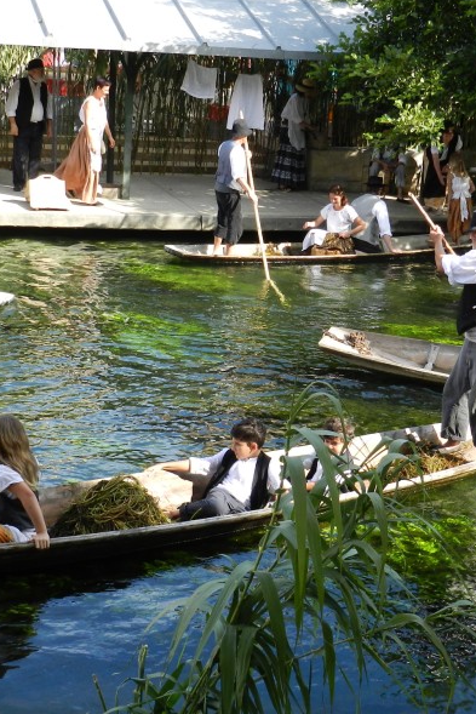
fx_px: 1288
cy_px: 360
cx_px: 222
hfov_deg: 20.9
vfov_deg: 31.0
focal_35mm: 65
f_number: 4.2
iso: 160
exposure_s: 1/200
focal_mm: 8.1
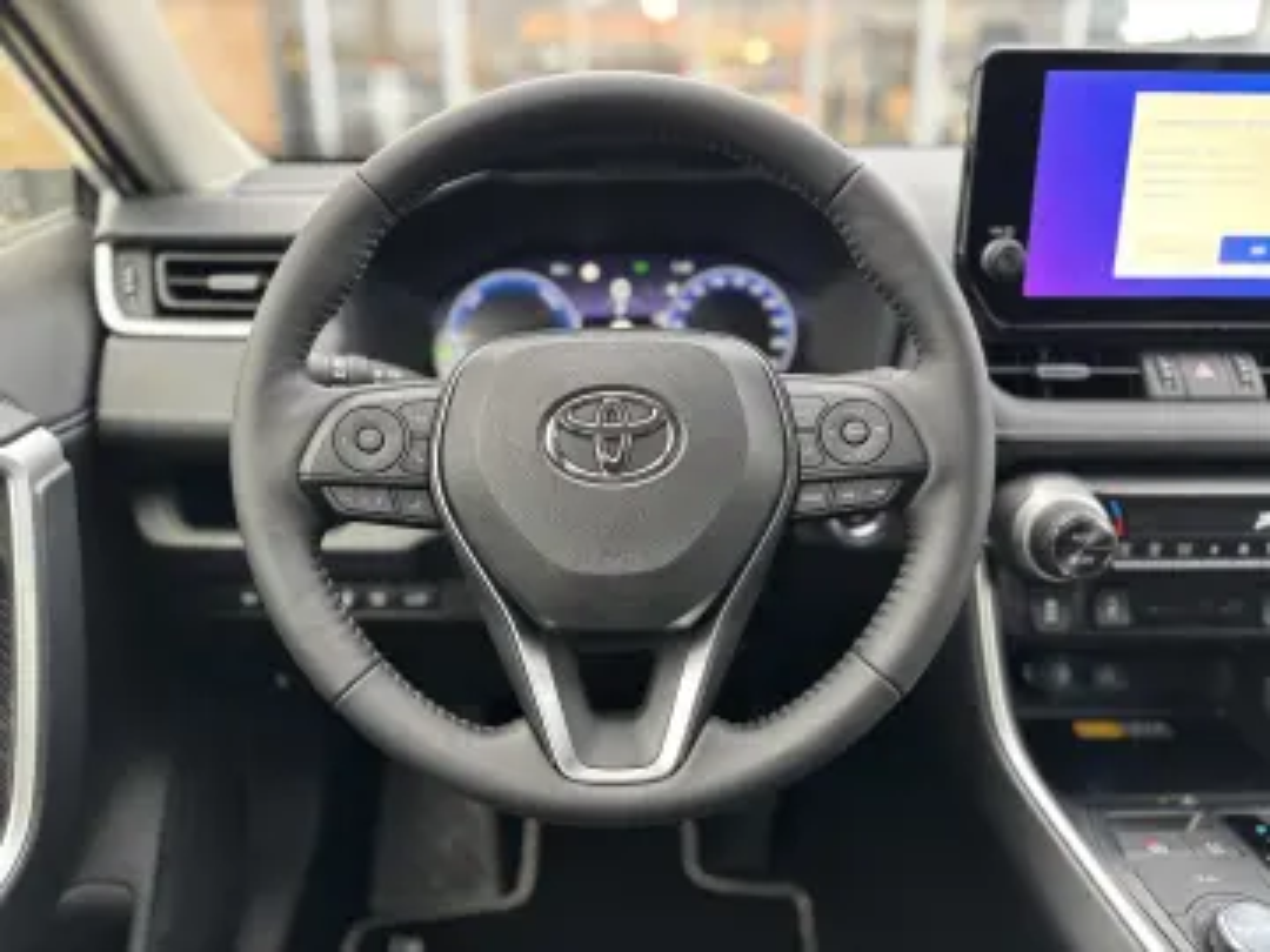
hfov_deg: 67.3
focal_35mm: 26
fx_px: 954
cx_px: 635
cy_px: 476
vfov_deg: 53.1
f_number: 1.6
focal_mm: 5.96
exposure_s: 1/60
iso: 320
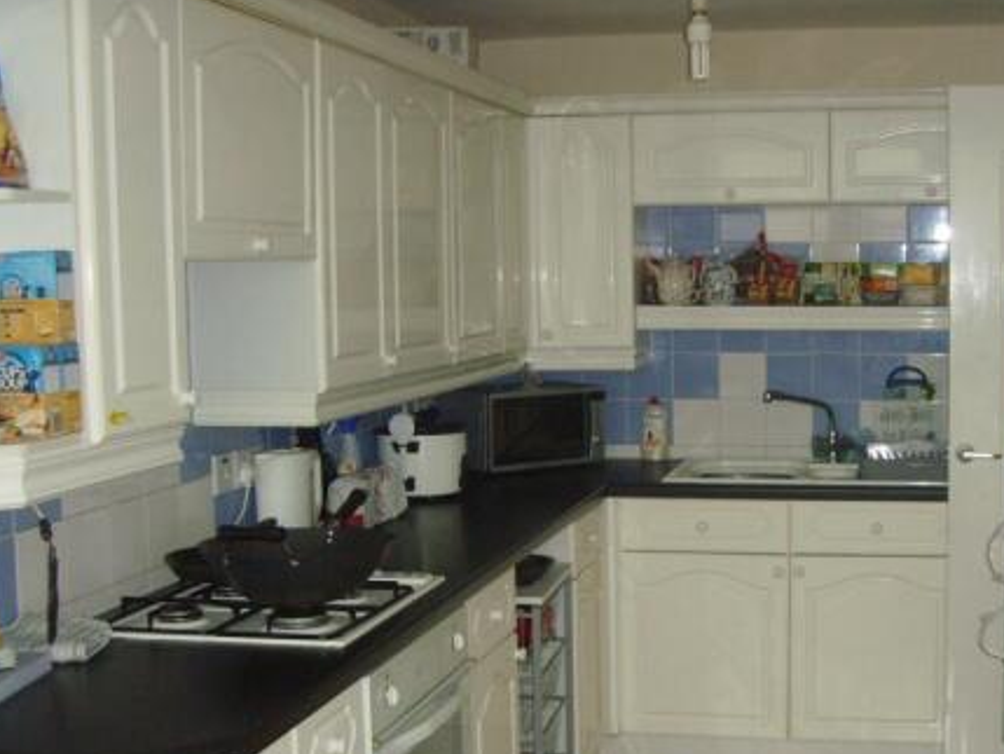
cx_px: 663
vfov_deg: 27.4
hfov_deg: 35.8
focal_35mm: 53
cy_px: 474
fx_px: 1538
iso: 200
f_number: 3.5
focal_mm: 6.6
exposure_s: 1/45
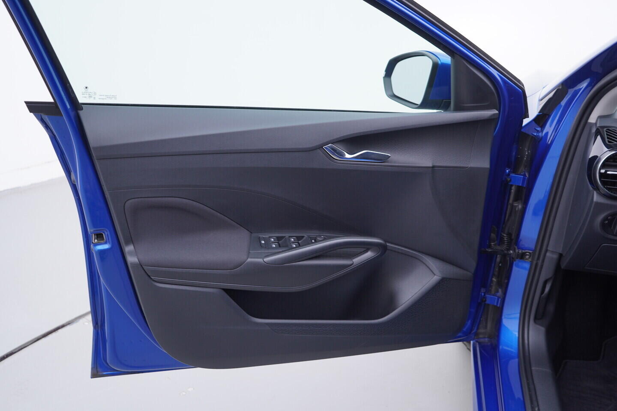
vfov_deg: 36.9
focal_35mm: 36
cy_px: 206
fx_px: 617
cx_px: 308
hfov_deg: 53.1
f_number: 3.2
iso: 125
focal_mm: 24
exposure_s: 1/50
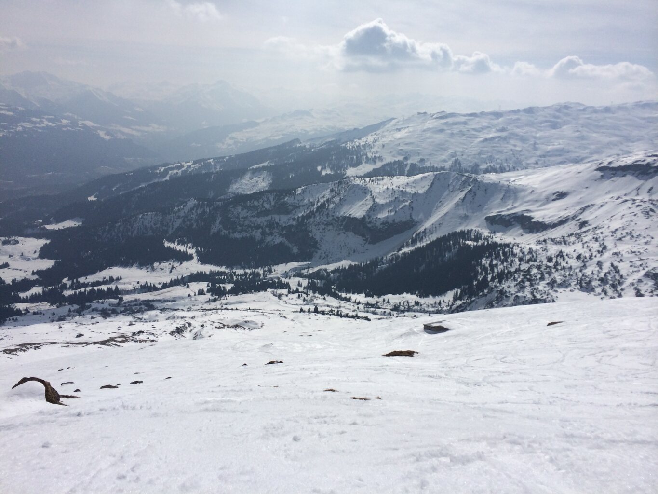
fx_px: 570
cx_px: 329
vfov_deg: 46.8
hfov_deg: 60.0
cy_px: 247
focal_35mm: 30
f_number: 2.2
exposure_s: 1/13699
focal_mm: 4.12
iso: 32
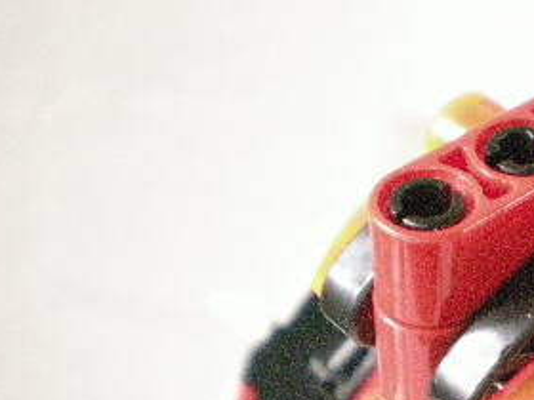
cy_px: 364
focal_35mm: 87
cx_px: 555
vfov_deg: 16.7
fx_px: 1342
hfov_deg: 21.6
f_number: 3.1
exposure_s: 1/51
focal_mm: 6.3
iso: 1000
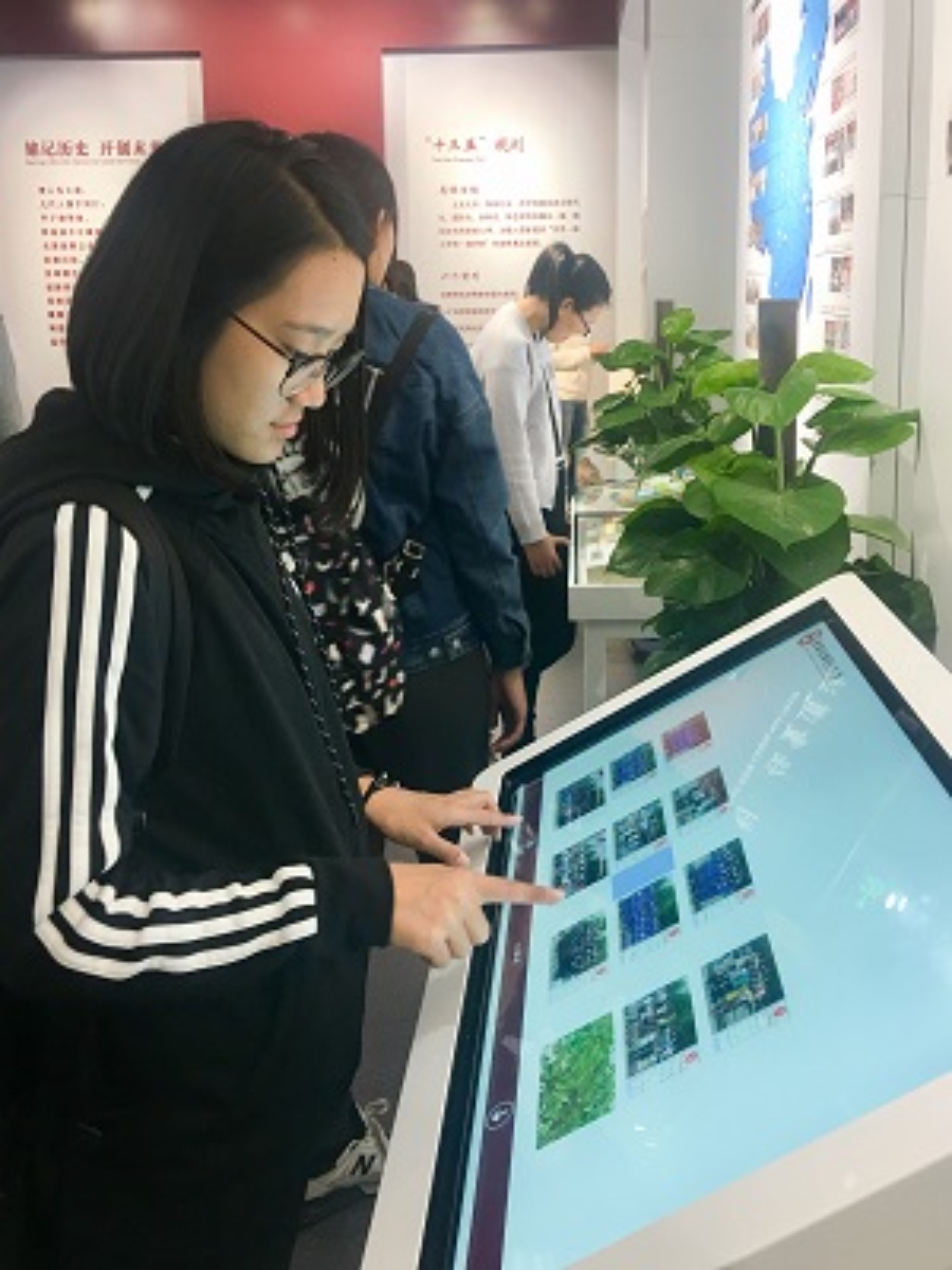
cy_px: 635
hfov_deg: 48.2
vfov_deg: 61.7
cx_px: 476
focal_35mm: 29
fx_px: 1063
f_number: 2.2
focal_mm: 4.15
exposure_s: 1/17
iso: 32
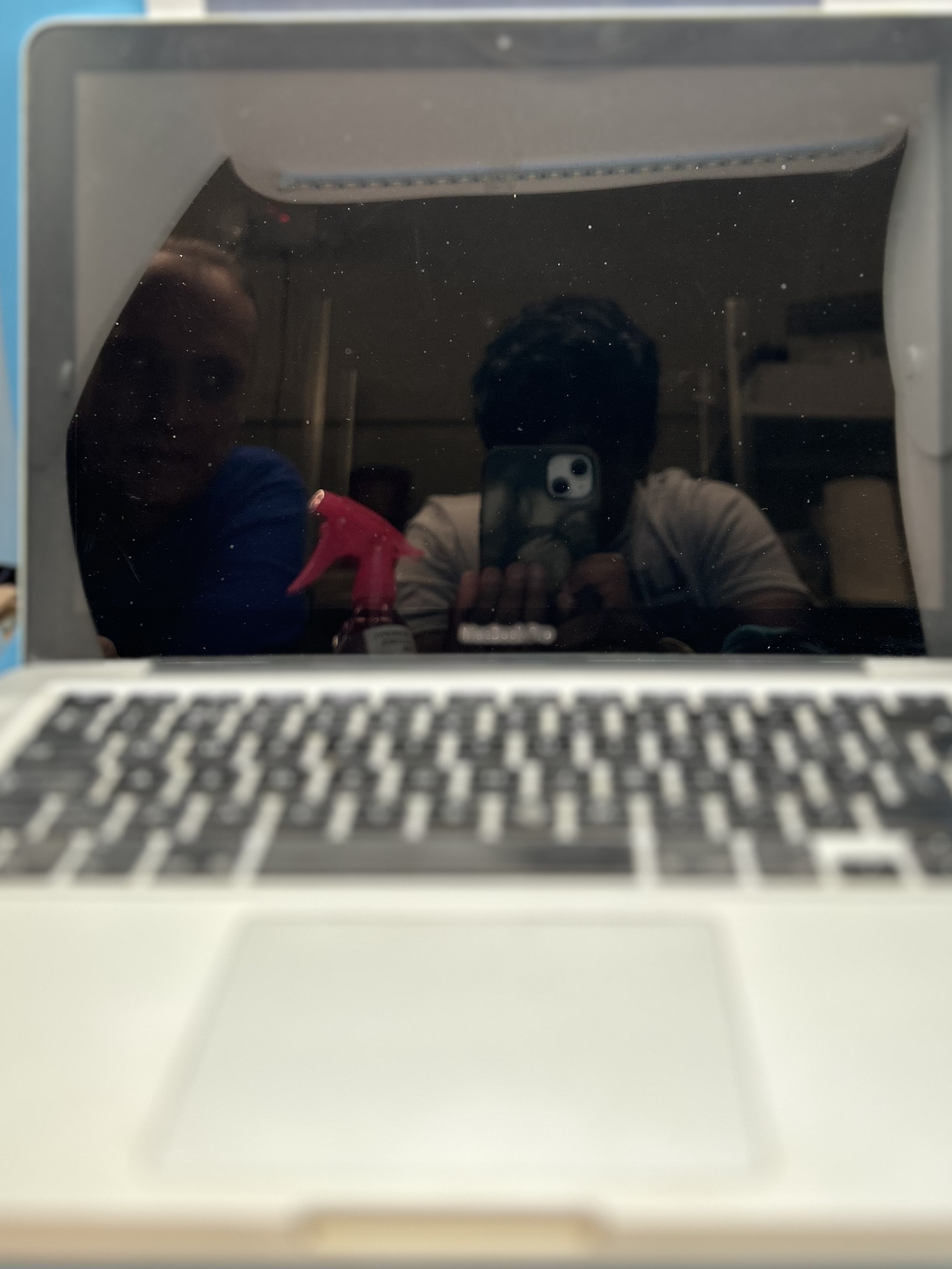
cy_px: 495
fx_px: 1284
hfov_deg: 40.6
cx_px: 545
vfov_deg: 52.2
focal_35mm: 35
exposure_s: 1/120
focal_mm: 5.7
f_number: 1.5
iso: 100
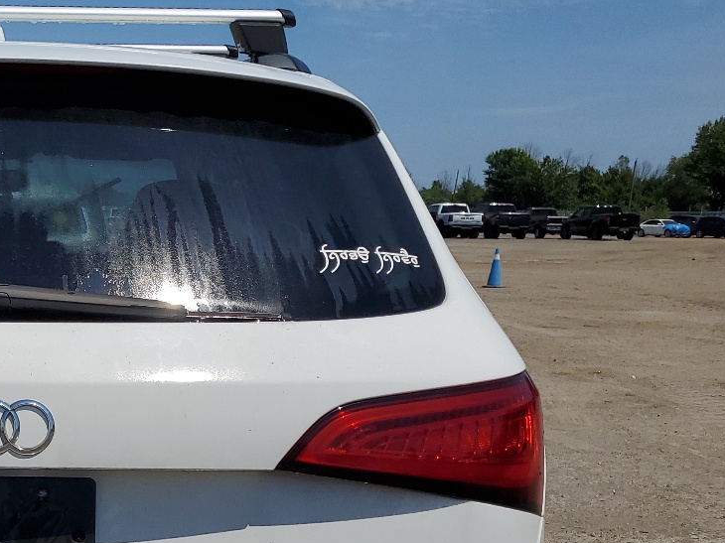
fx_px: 1193
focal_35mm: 57
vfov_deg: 25.0
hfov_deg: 31.1
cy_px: 468
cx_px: -11
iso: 50
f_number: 1.5
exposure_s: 1/10000
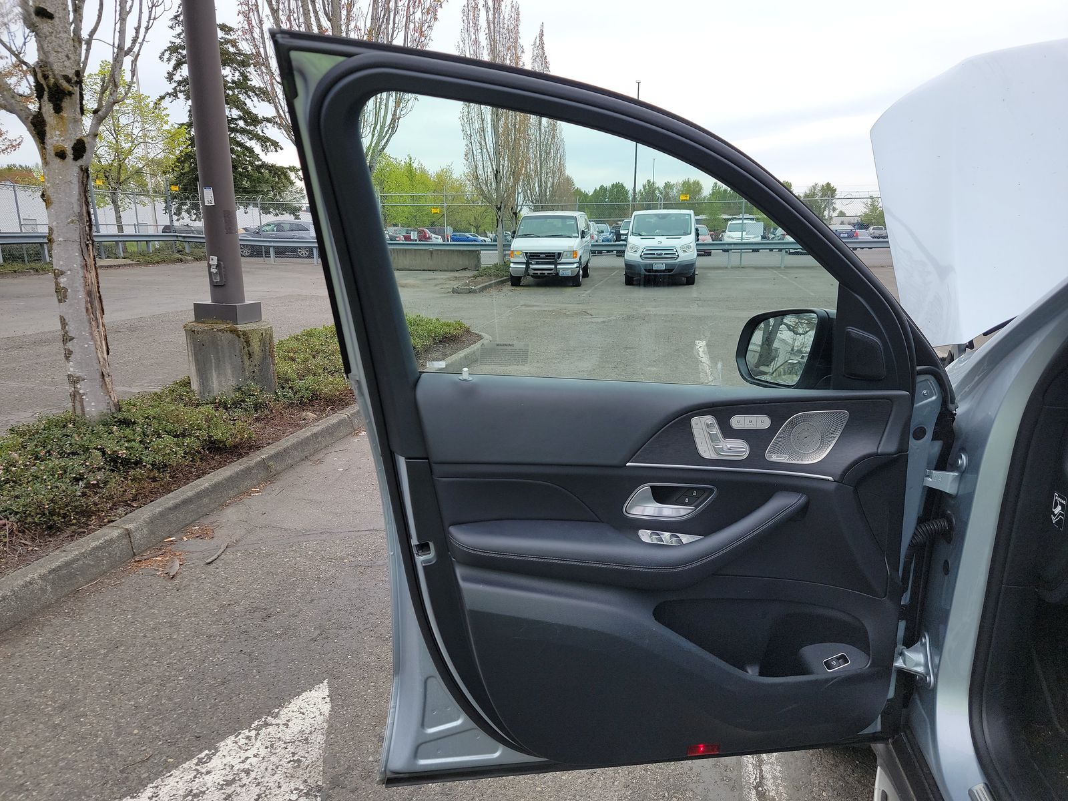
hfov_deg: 71.6
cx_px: 534
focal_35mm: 24
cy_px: 400
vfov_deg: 56.8
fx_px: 740
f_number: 1.8
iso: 50
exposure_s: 1/335
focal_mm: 6.7
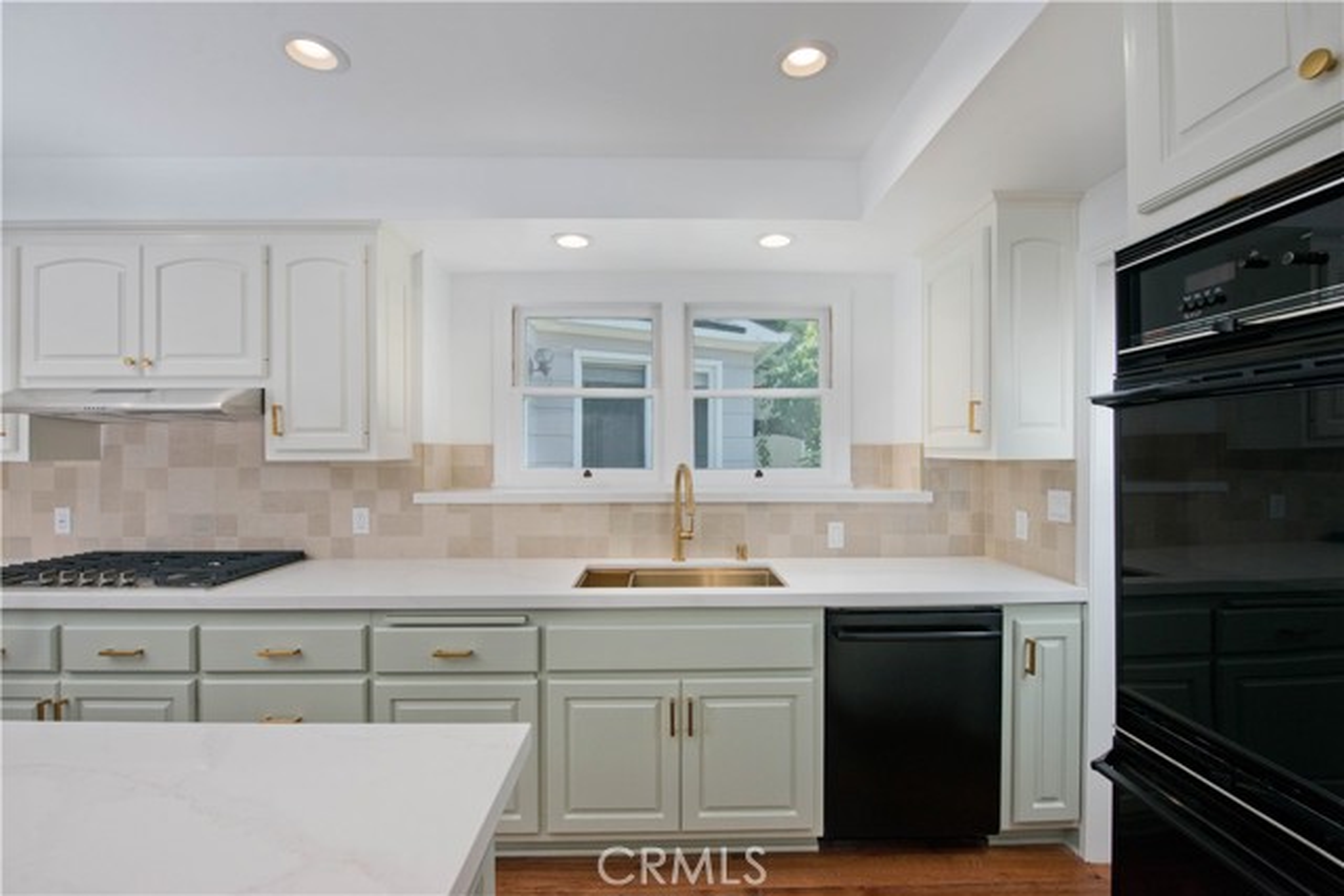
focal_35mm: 16
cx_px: 672
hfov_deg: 96.7
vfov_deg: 73.8
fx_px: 597
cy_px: 448
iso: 1250
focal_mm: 16
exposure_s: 1/800
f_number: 6.3
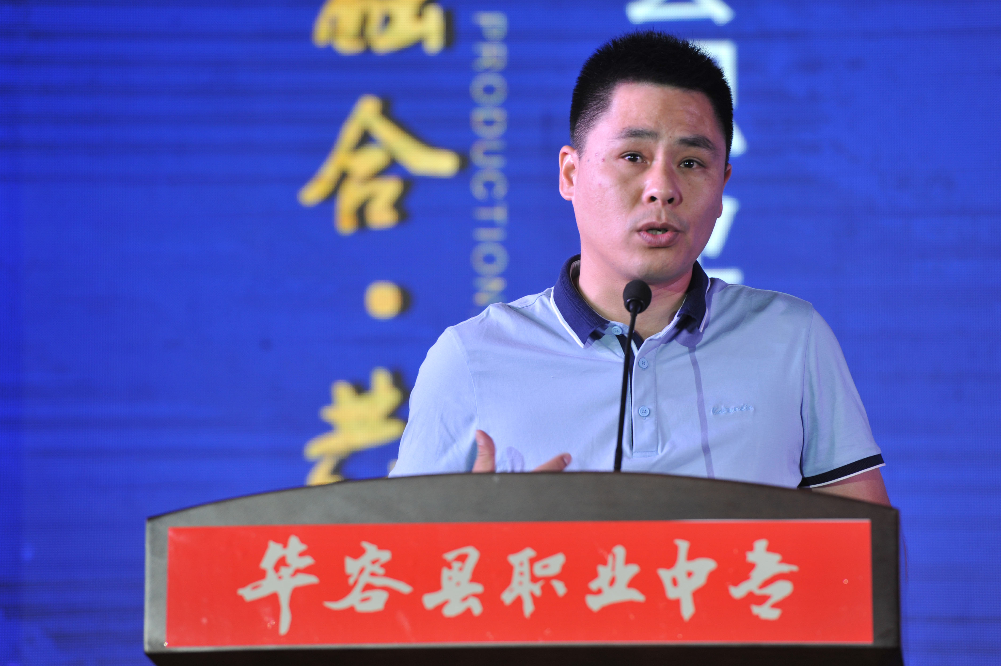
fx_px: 5557
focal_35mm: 200
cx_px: 500
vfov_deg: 6.9
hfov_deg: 10.3
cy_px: 333
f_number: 4.5
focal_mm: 200
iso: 800
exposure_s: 1/250
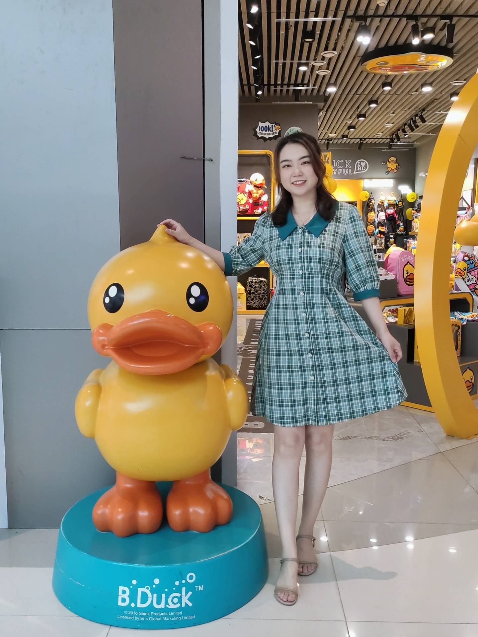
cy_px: 318
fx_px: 663
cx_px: 239
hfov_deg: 39.7
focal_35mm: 36
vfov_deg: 51.4
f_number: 1.75
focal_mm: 4.77
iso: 344
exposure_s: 1/50
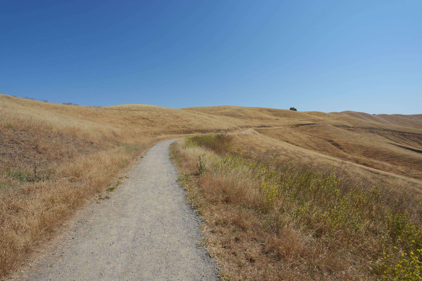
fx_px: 188
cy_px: 140
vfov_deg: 73.7
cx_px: 211
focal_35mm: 16
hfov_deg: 96.7
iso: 100
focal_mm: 16
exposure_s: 1/400
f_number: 8
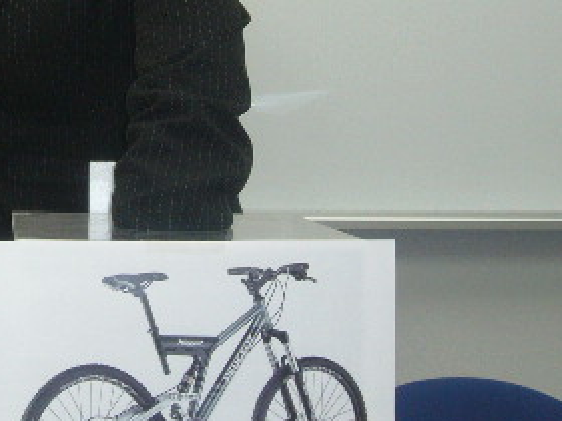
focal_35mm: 80
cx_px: 40
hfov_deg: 23.7
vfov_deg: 18.1
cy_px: 32
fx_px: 1299
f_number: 2.8
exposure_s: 1/30
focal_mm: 5.8
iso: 100
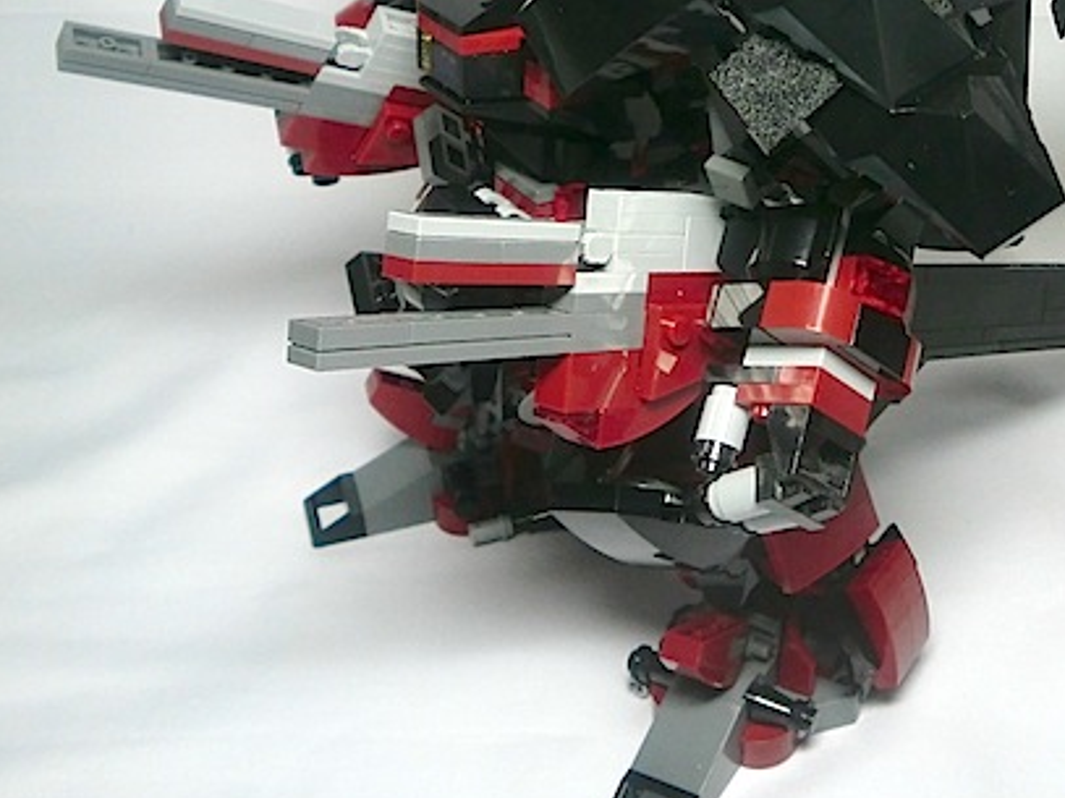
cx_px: 816
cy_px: 154
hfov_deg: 34.1
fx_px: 1692
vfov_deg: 26.0
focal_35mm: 55
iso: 100
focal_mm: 4.65
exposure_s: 1/100
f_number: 2.6
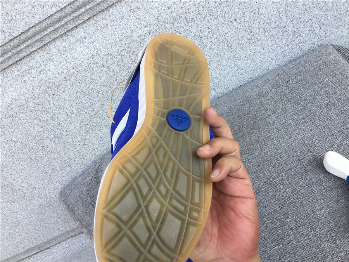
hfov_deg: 58.4
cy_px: 131
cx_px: 174
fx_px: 313
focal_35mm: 31
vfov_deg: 45.4
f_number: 2.4
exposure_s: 1/251
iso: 25
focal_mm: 3.3
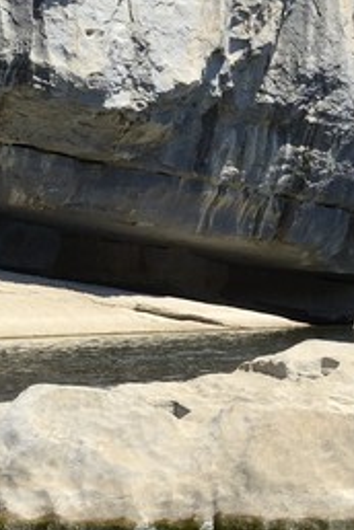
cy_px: -711
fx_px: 5295
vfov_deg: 5.6
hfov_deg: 3.7
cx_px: -602
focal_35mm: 359
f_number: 11
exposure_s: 1/320
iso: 200
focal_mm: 58
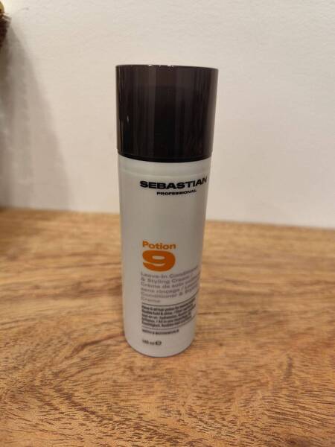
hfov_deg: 58.9
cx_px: 168
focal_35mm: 23
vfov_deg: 73.9
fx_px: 297
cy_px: 224
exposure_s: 1/100
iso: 640
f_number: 1.65
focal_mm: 6.19
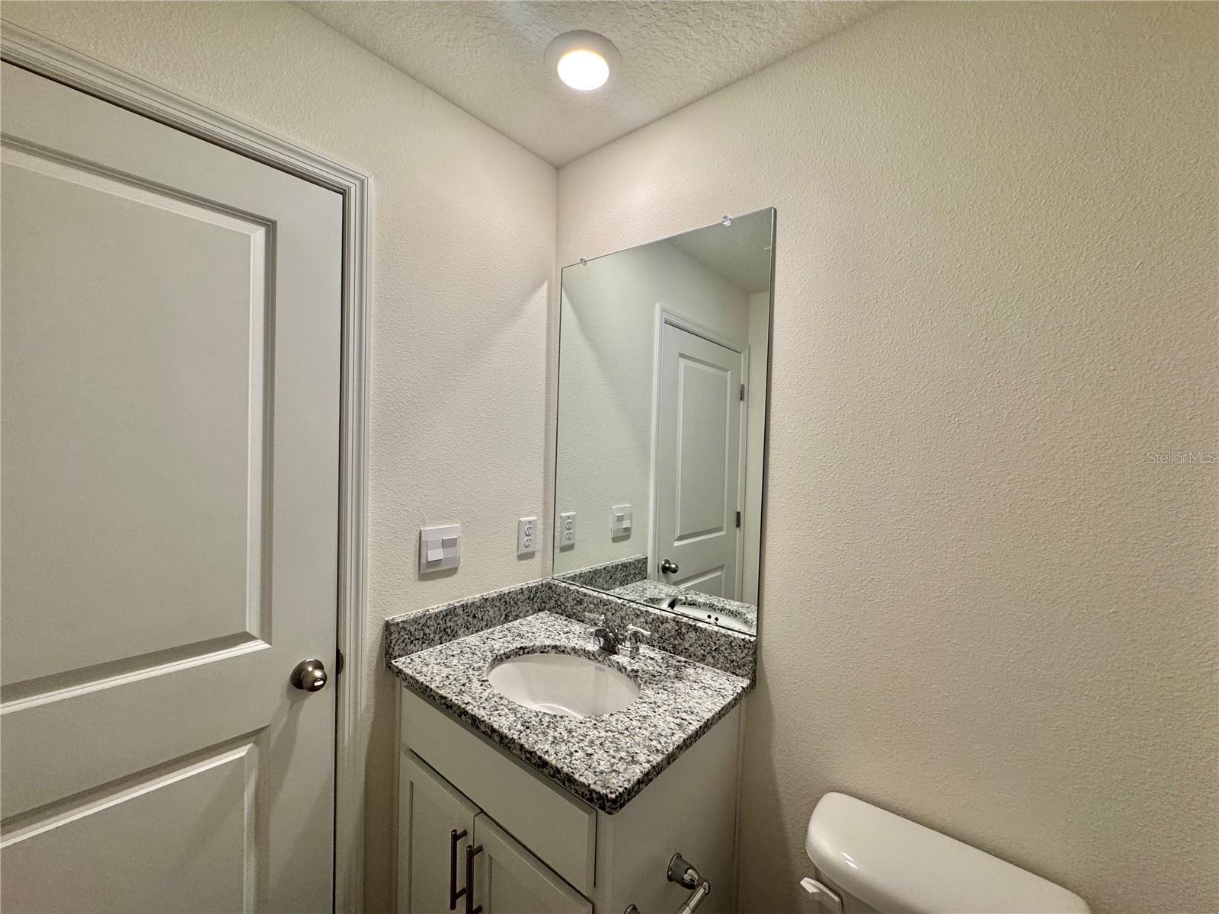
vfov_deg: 85.7
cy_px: 457
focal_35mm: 14
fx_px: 493
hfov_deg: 102.1
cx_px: 610
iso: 160
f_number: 2.2
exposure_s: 1/120
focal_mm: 2.22
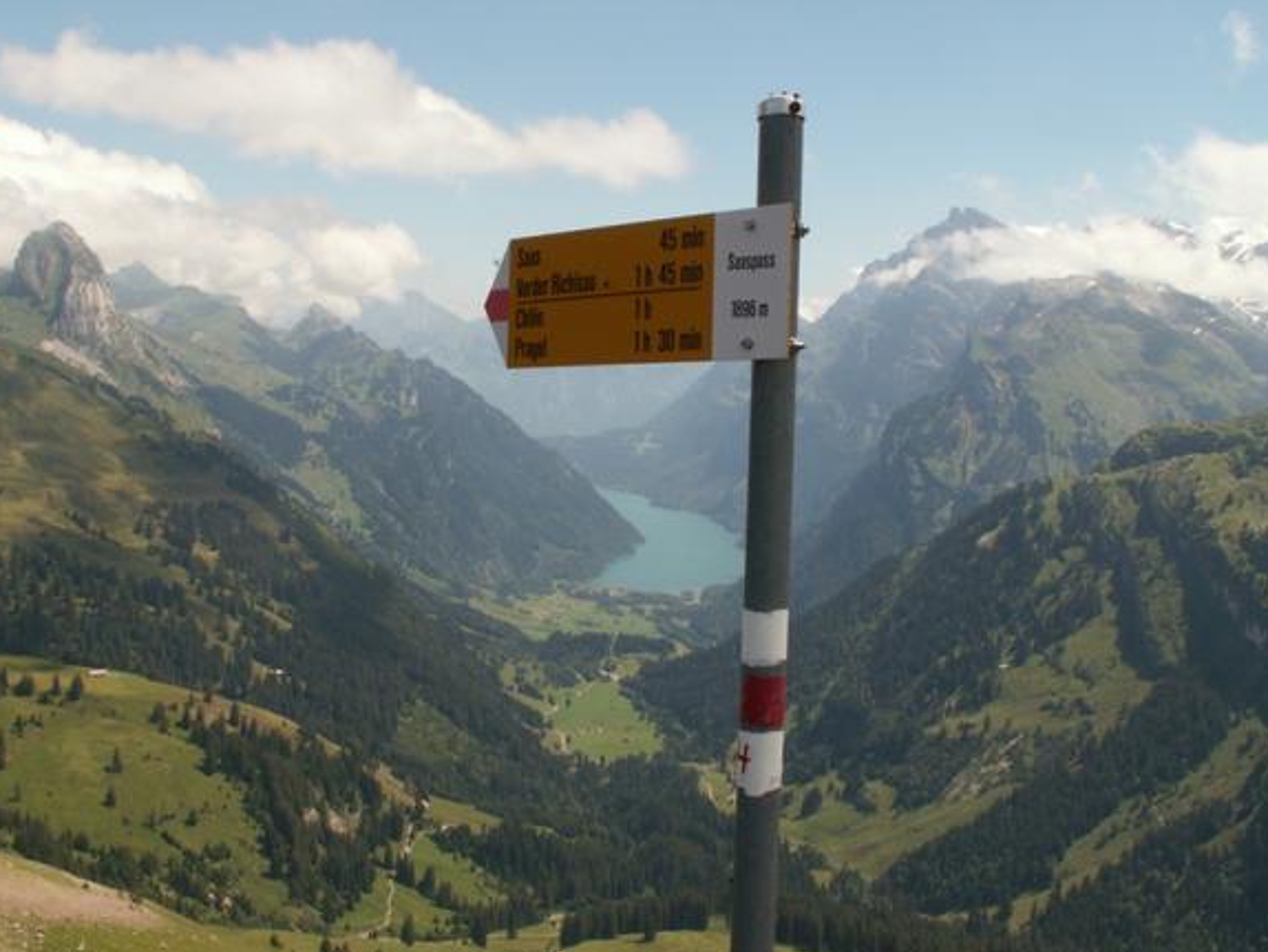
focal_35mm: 39
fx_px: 1429
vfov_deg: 36.8
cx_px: 645
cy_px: 490
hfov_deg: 47.8
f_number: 8
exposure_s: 1/125
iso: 50
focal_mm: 5.86
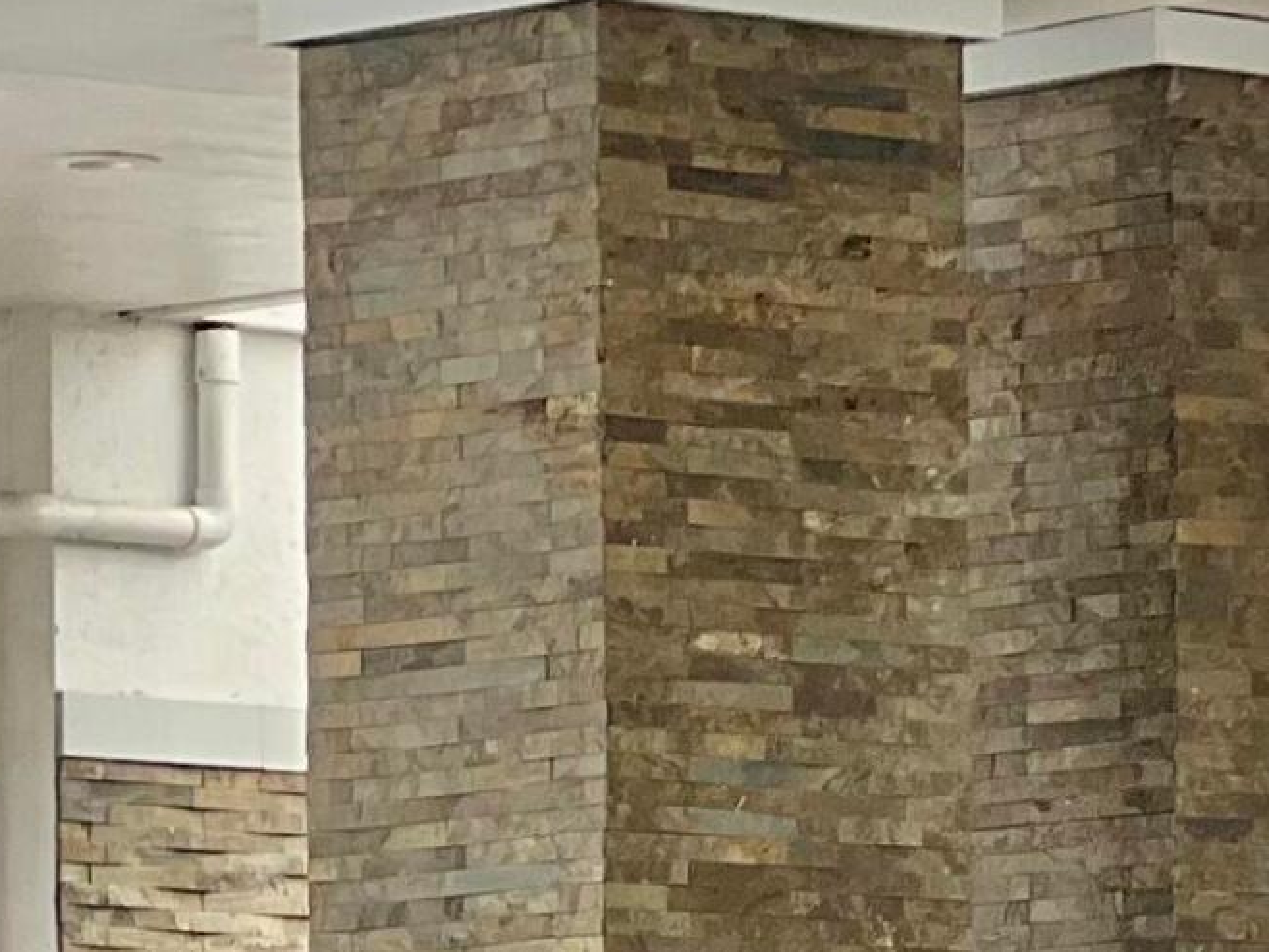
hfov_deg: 5.8
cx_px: 1701
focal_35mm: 337
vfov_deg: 4.4
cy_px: 1721
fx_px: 12359
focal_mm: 9
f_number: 2.8
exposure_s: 1/153
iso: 32
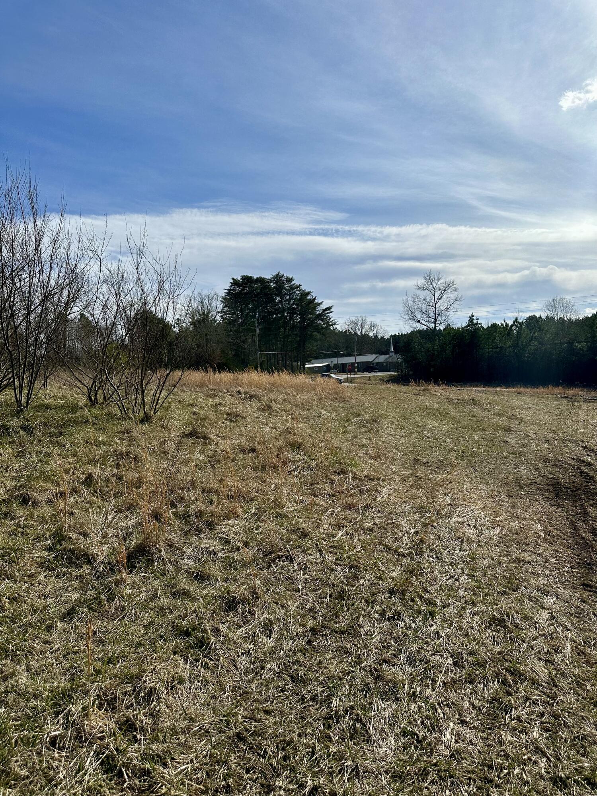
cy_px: 398
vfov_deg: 71.6
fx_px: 552
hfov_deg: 56.8
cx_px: 298
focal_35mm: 24
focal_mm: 6.86
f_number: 1.78
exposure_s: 1/10753
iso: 80
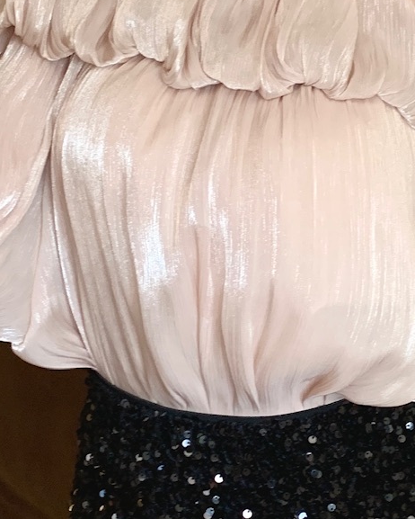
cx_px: 314
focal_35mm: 90
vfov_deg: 21.2
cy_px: 211
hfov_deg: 17.0
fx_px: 1381
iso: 125
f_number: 1.8
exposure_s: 1/60
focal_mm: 4.25
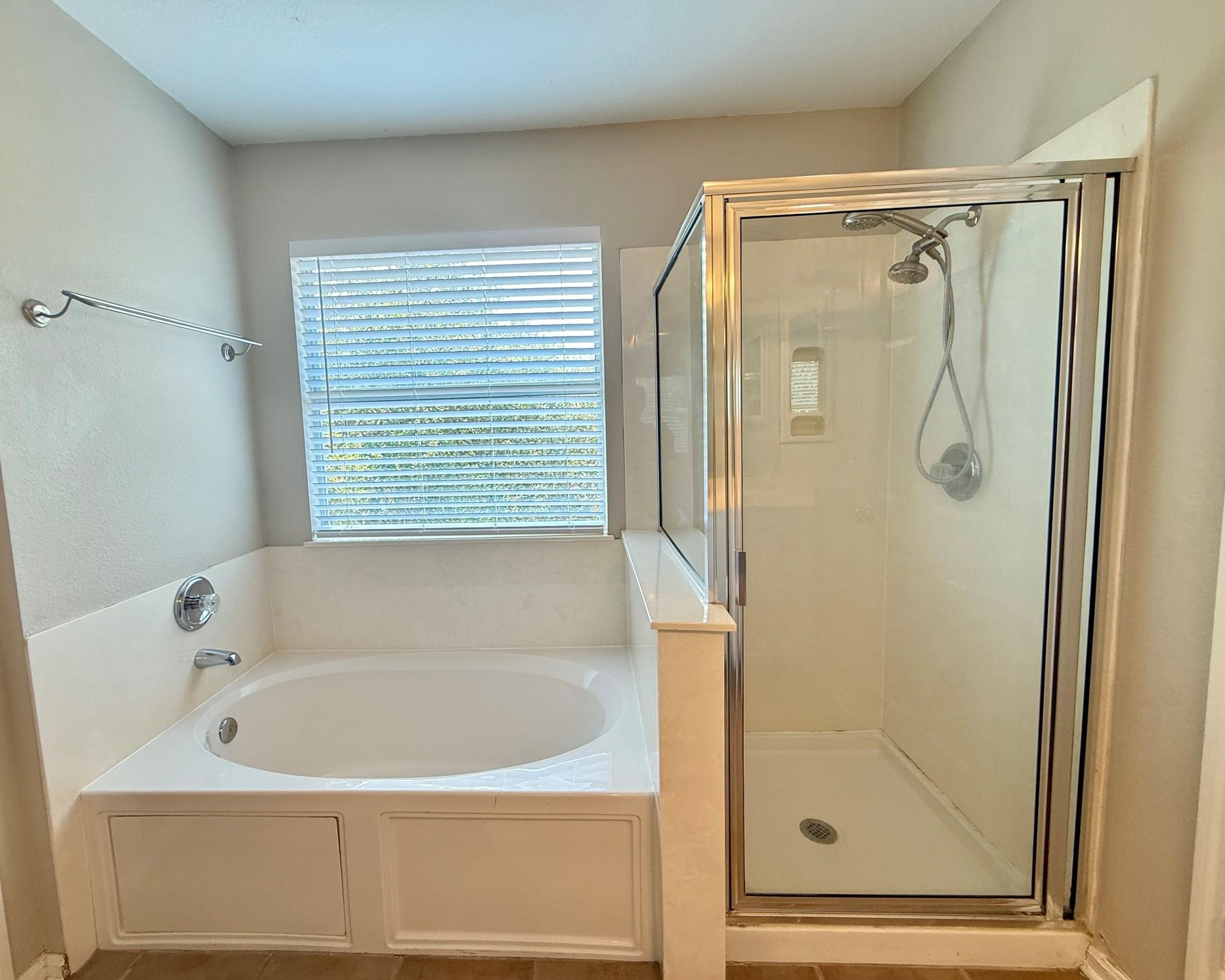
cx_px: 560
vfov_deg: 84.0
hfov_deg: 96.6
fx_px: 544
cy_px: 479
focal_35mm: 15
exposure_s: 1/120
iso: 200
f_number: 2.2
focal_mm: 2.22
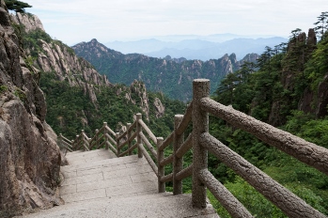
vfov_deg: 42.2
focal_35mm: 31
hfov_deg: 60.1
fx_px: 282
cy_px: 95
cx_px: 184
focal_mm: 18
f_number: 4.5
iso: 100
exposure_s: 1/640
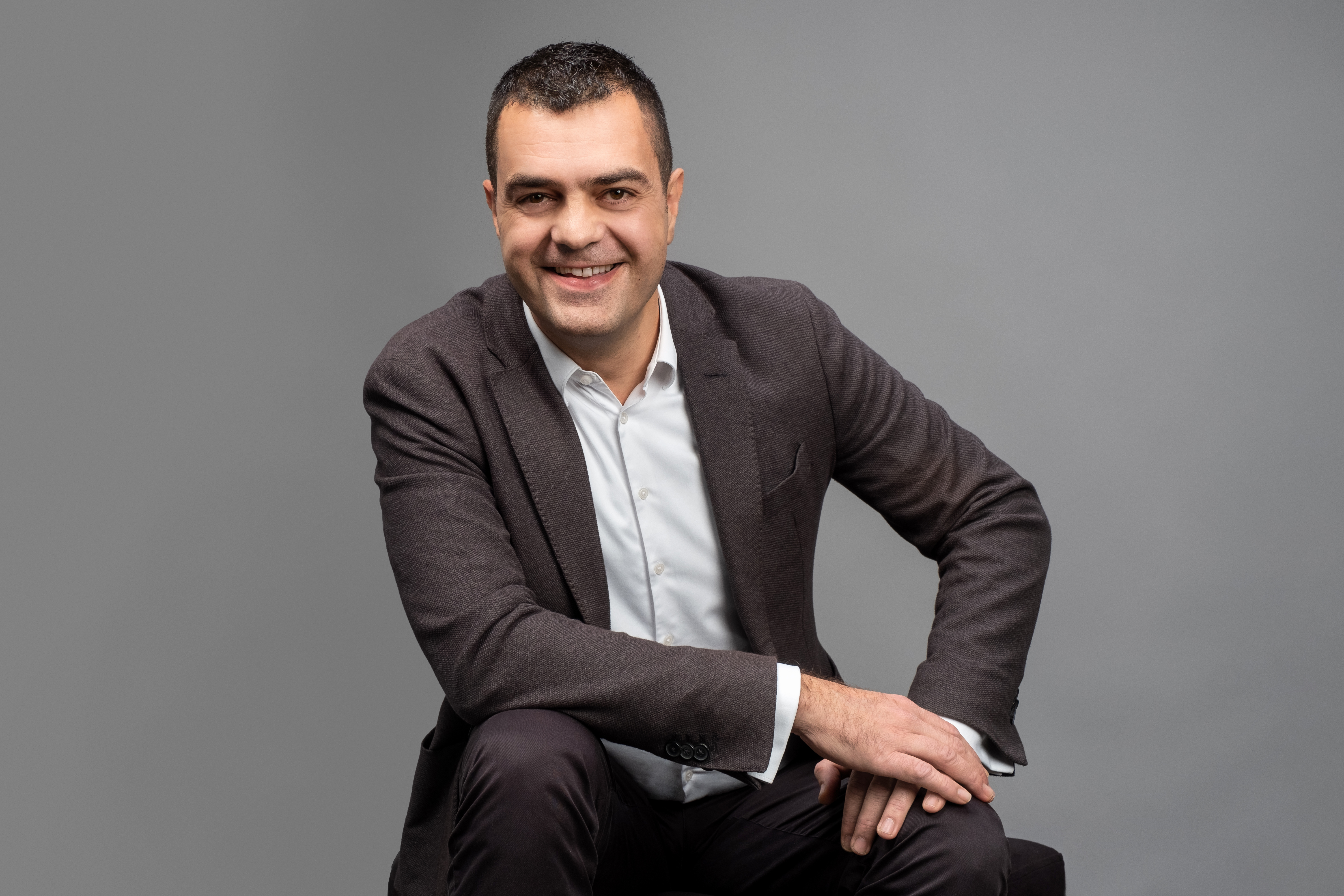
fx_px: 2091
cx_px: 672
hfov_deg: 35.6
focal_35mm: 56
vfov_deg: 24.2
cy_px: 448
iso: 200
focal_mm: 37.6
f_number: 8
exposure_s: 1/125
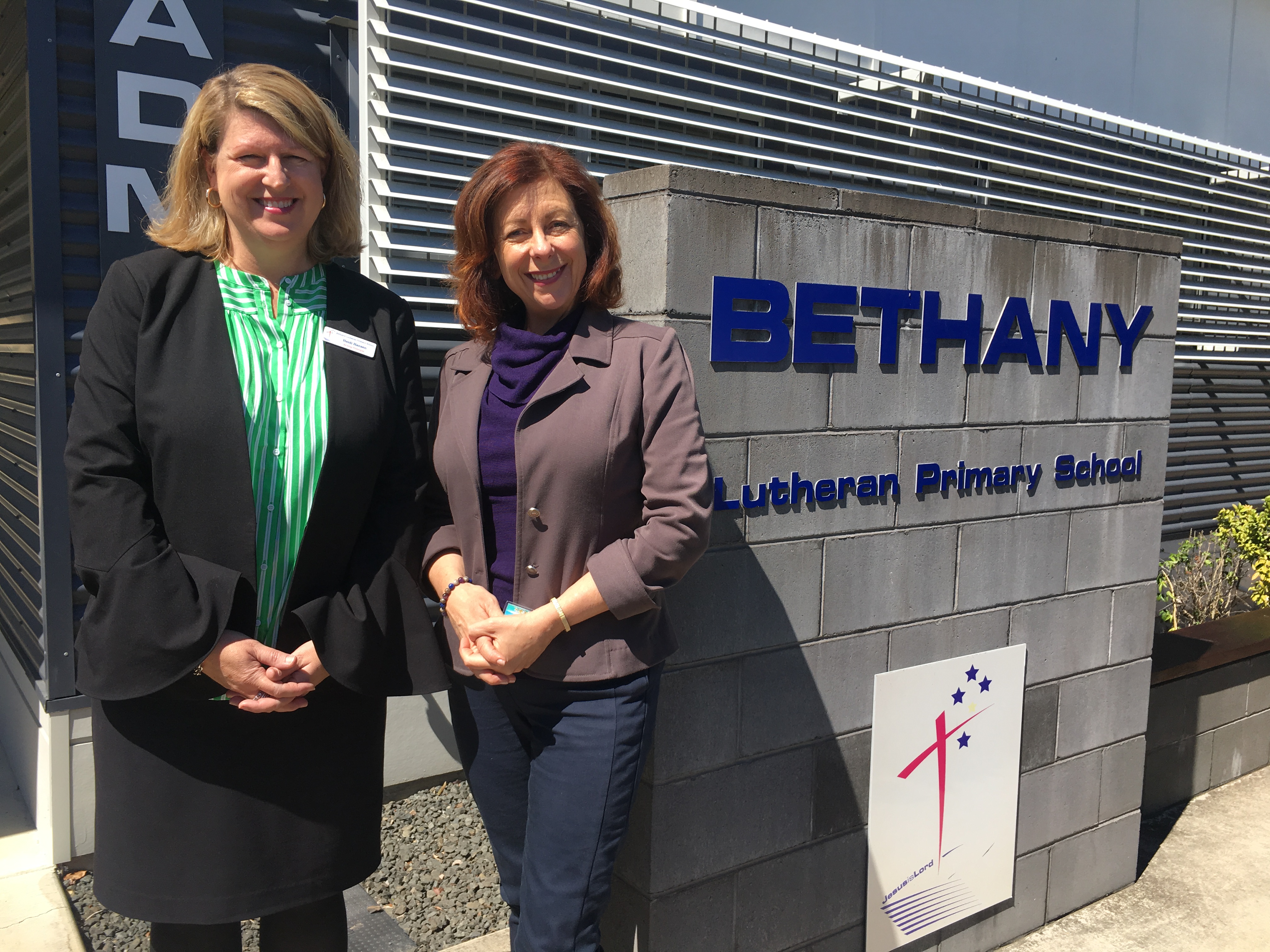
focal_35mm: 29
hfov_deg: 61.7
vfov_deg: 48.2
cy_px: 476
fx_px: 1064
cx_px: 635
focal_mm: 4.15
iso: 25
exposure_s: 1/1040
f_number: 2.2
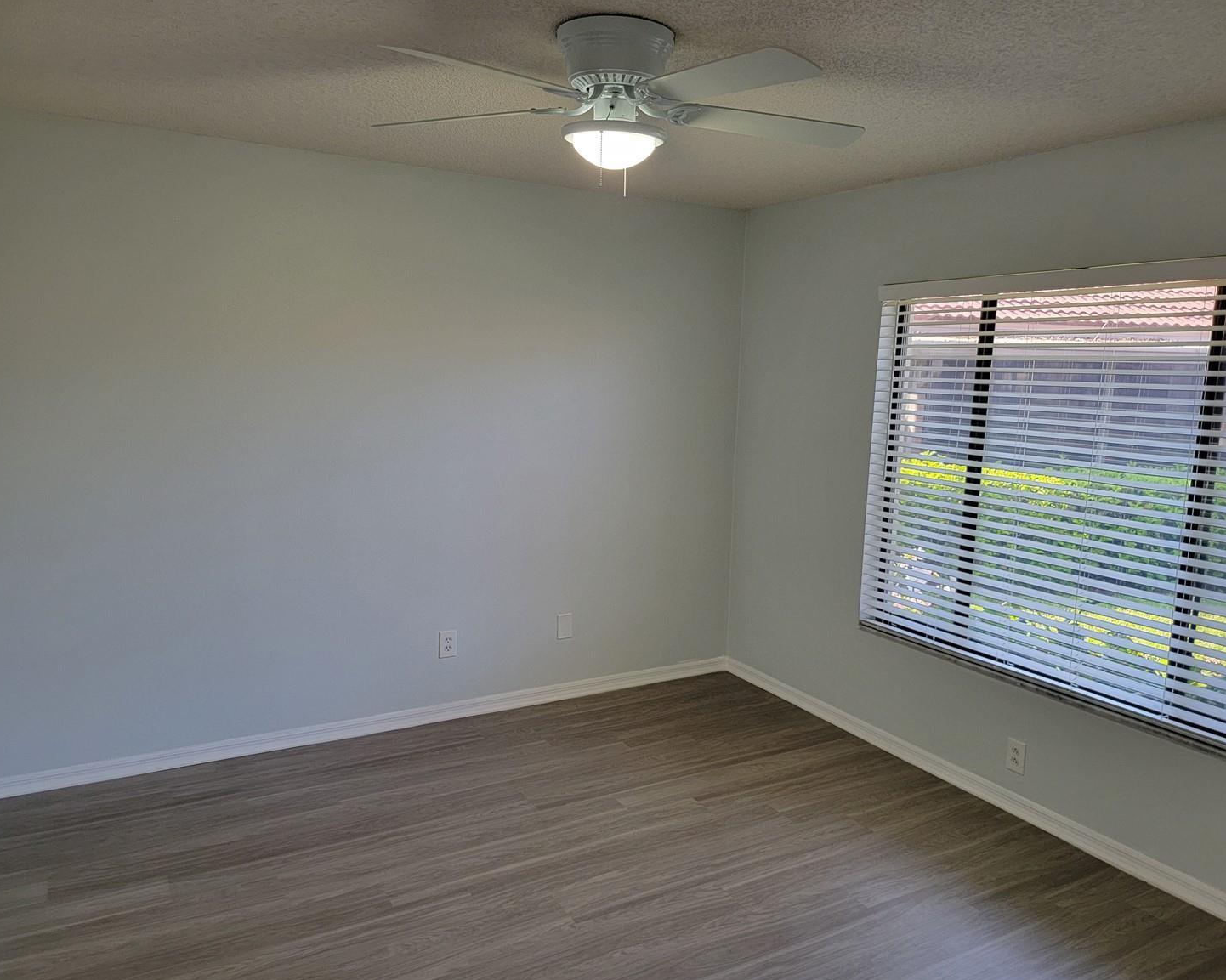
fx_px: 943
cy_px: 495
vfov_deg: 54.9
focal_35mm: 26
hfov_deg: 66.0
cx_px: 656
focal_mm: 6.7
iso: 250
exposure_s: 1/120
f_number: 1.8
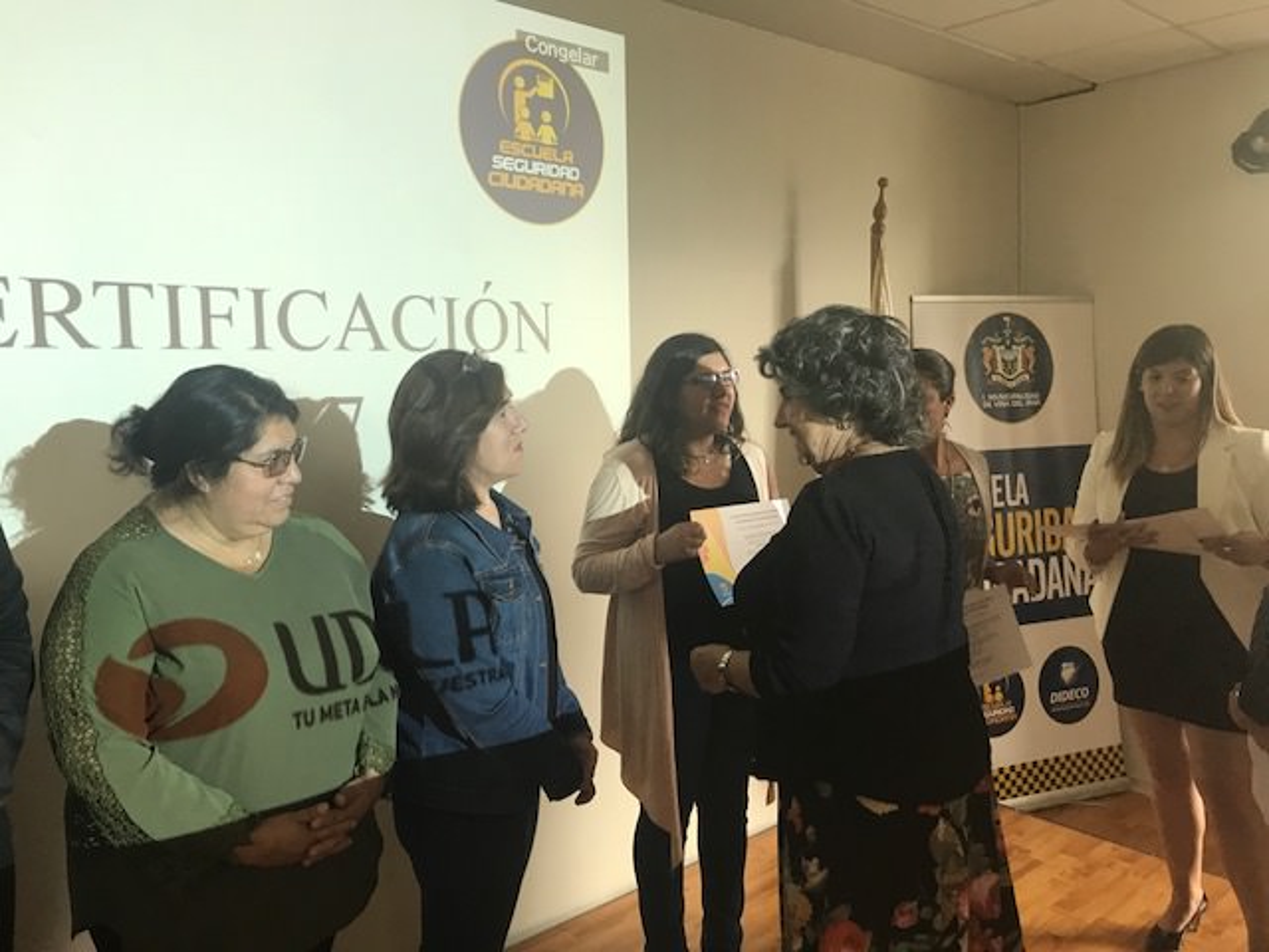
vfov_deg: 49.7
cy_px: 476
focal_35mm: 28
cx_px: 634
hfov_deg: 63.4
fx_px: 1026
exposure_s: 1/33
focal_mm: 3.99
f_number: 1.8
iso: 40
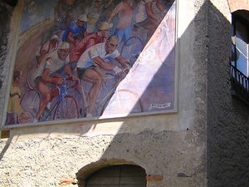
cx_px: 157
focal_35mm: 72
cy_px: 55
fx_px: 518
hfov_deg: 26.9
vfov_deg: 20.3
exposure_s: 1/564
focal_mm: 4.7
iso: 100
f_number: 2.6
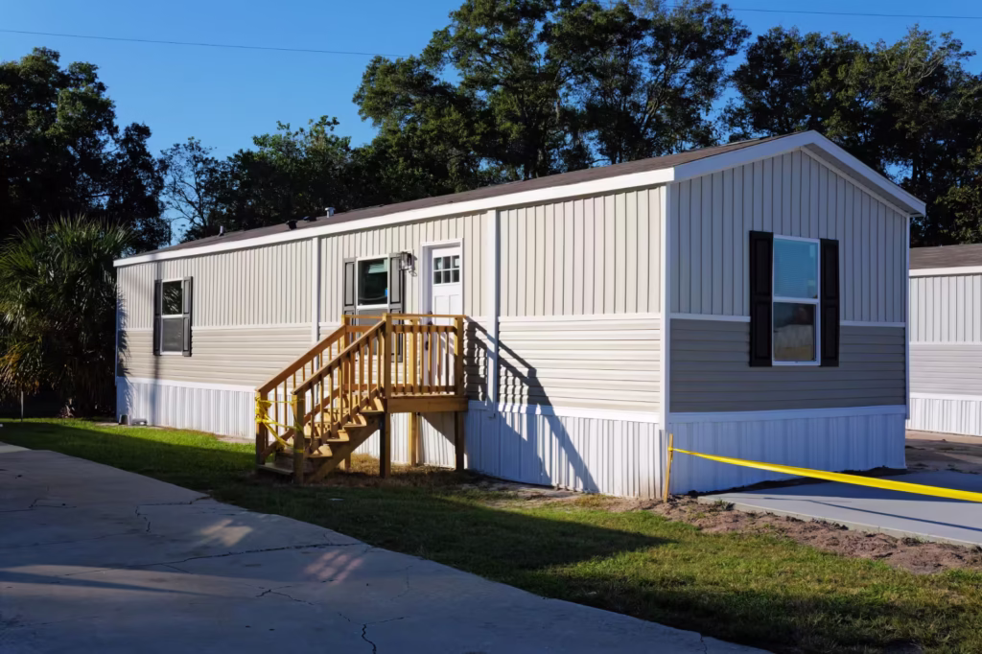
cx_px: 491
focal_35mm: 43
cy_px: 327
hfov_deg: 45.4
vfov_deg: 31.2
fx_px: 1173
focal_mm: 43
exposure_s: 1/100
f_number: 16
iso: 100
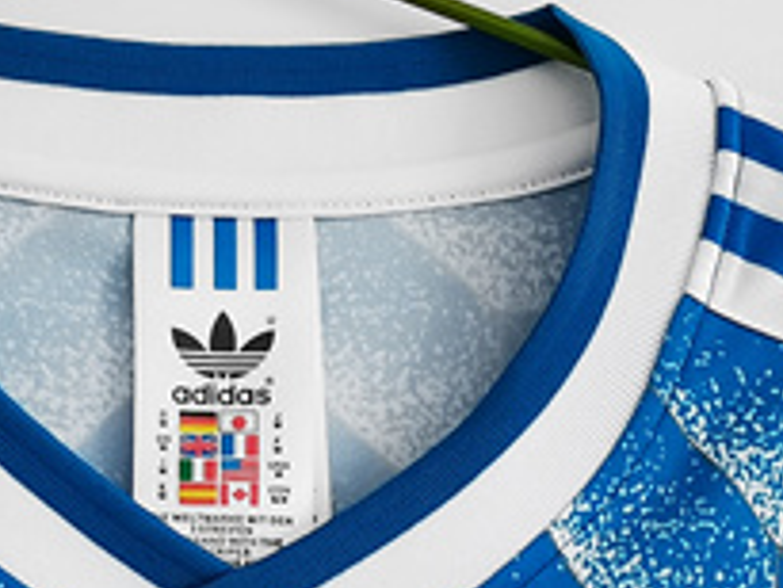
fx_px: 3395
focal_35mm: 150
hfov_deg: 13.1
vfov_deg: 9.6
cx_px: 202
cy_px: 947
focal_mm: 5.58
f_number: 1.8
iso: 125
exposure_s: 1/50
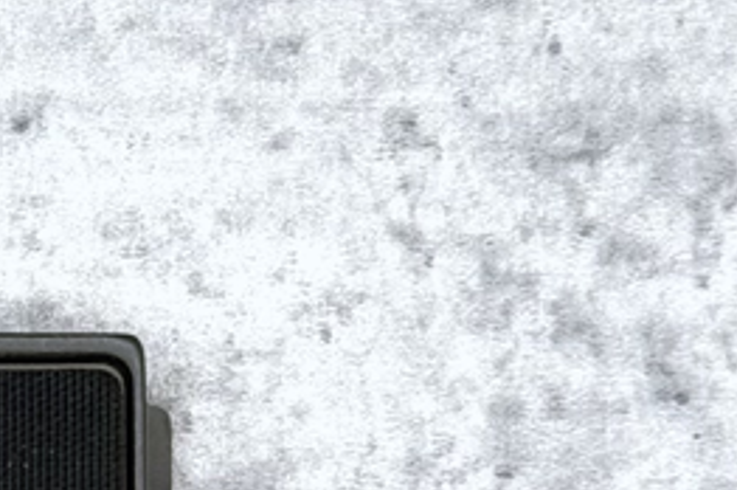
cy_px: 693
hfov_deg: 9.4
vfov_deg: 6.6
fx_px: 4212
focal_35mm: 206
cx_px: -692
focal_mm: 6.76
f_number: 1.78
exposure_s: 1/802
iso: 64
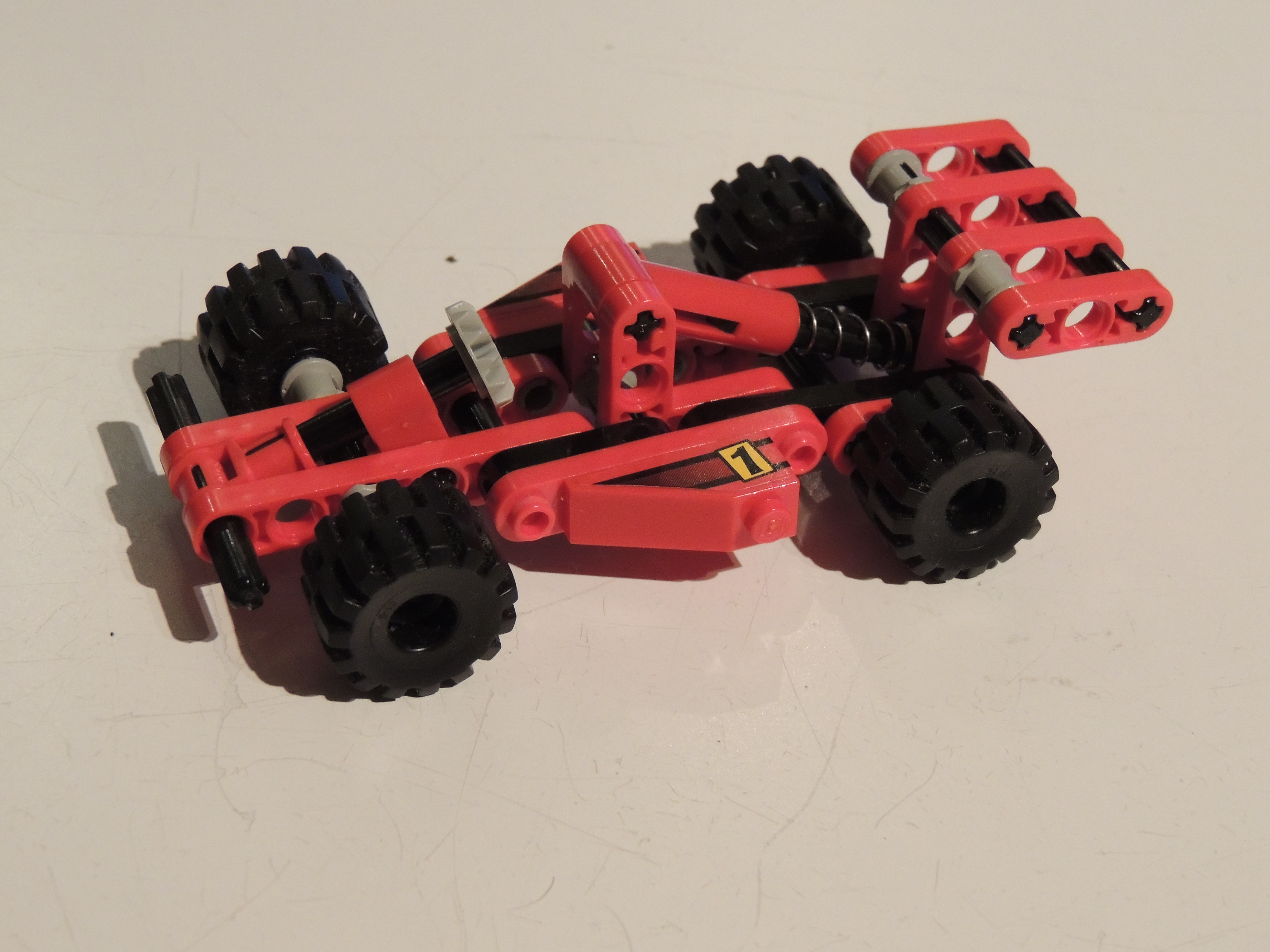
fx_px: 2568
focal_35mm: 70
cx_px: 635
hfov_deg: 27.8
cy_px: 476
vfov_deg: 21.0
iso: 720
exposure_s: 1/15
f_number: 3.9
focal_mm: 12.4
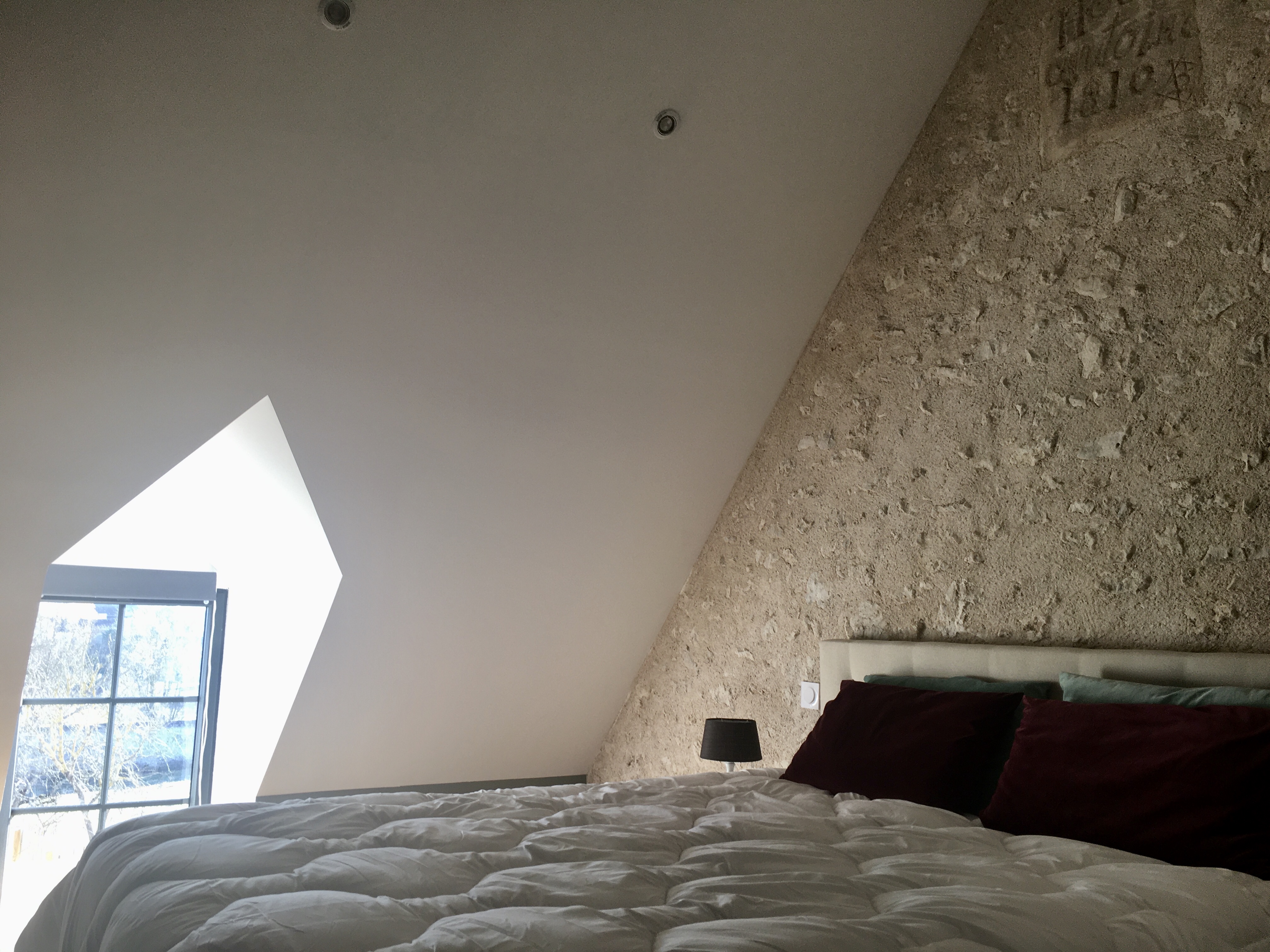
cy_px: 476
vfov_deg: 48.2
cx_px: 635
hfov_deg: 61.7
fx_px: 1064
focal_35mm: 29
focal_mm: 4.15
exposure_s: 1/50
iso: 25
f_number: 2.2
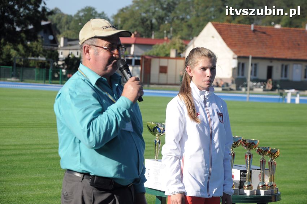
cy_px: 102
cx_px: 154
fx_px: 1342
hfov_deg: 13.1
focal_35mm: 158
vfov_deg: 8.7
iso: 400
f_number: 8
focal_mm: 105
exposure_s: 1/1000
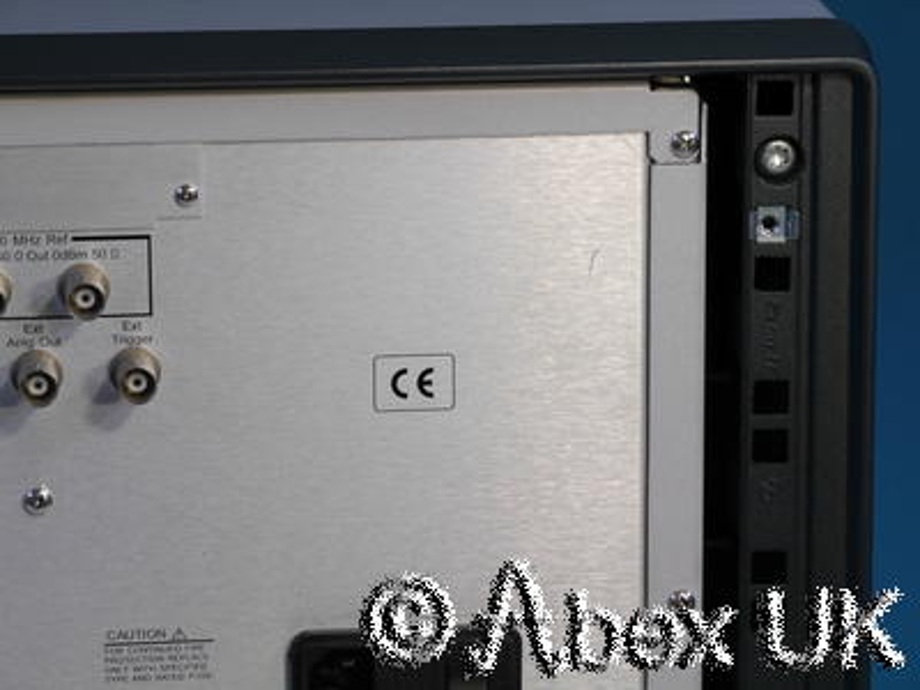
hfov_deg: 10.2
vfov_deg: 7.7
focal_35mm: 194
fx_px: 5156
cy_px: 345
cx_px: 460
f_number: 14
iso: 800
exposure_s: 1/13
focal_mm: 97
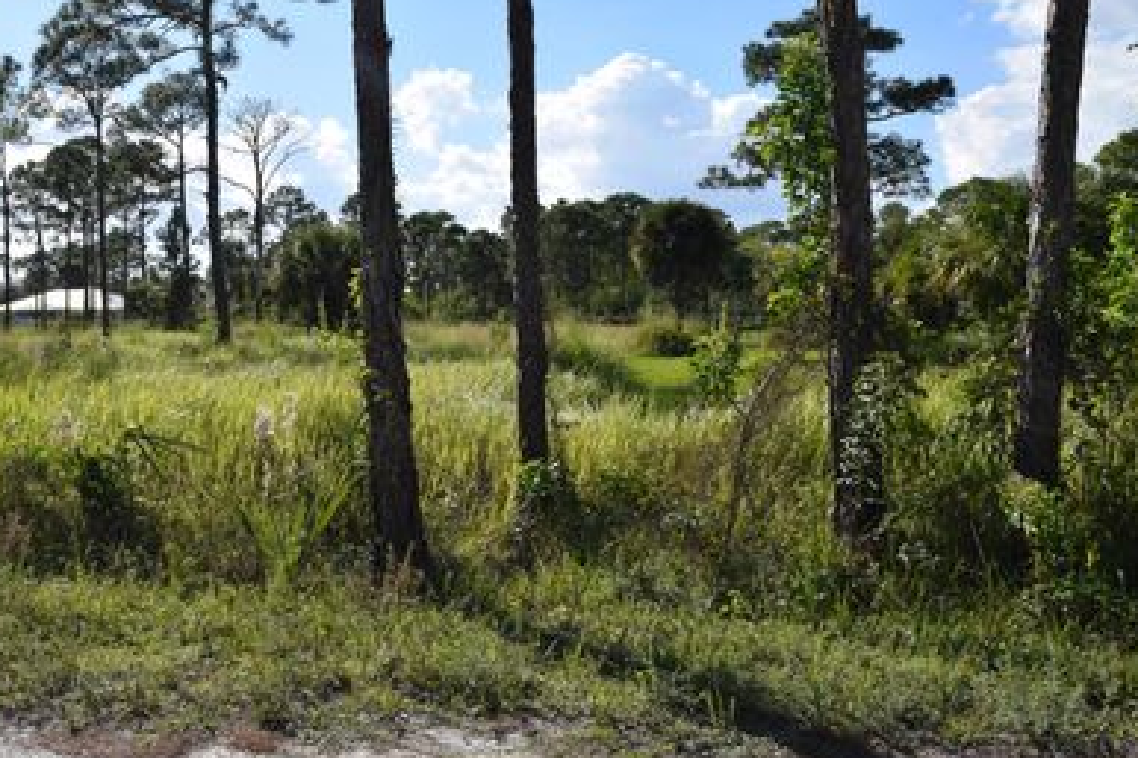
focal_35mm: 35
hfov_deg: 53.8
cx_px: 422
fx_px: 1106
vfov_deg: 37.7
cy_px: 323
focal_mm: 18
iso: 200
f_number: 10
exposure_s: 1/400
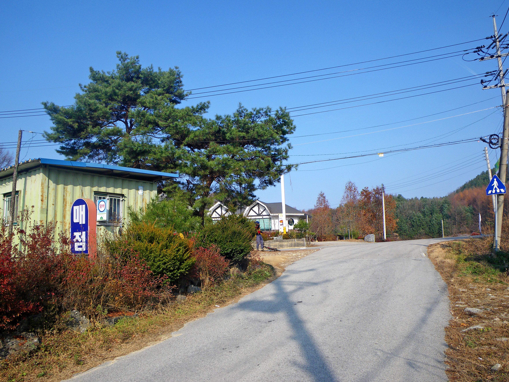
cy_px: 195
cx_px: 252
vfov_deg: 48.2
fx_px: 426
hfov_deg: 61.7
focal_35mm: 29
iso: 50
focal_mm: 5
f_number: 4.2
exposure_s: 1/250
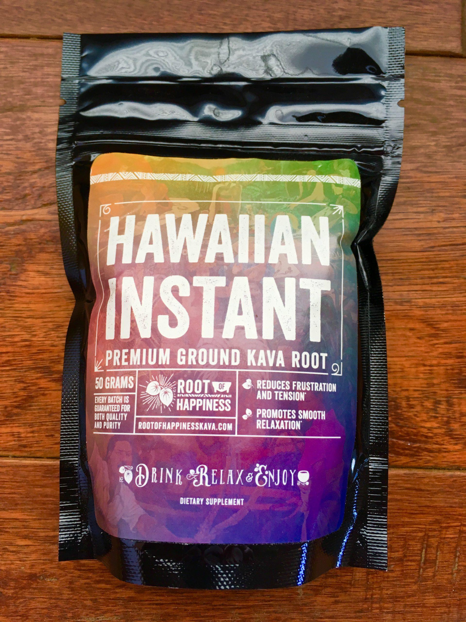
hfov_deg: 48.2
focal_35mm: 29
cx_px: 233
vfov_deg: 61.7
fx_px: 521
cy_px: 311
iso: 25
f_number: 2.2
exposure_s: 1/30
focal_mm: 4.15
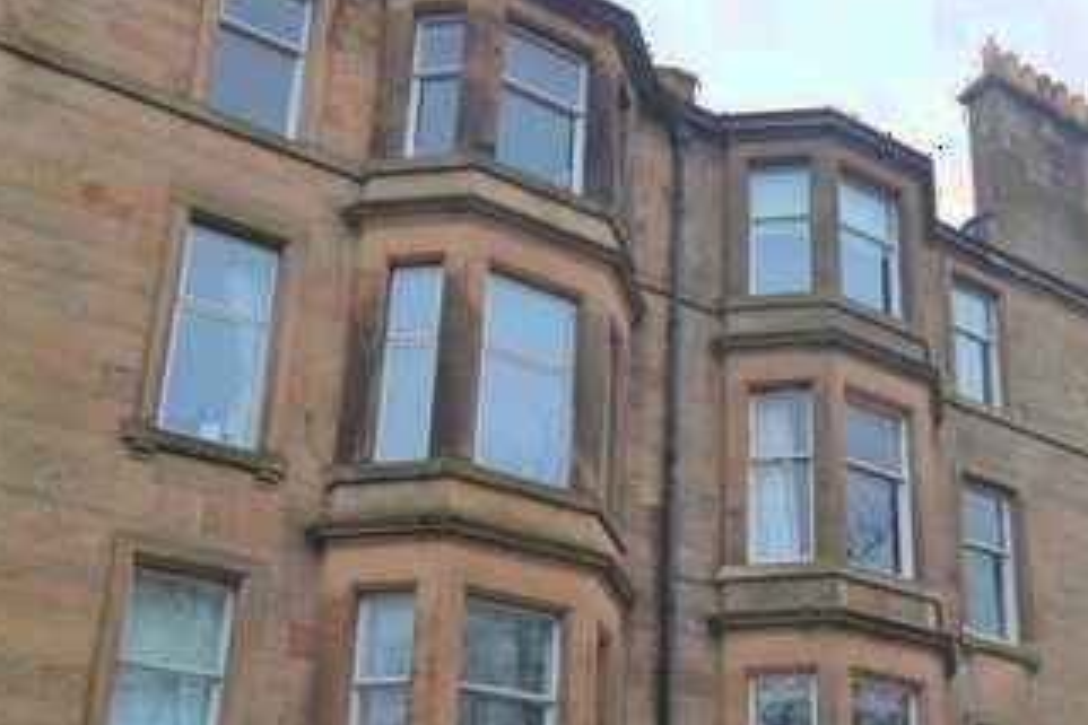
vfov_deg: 27.1
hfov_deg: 38.5
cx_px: 895
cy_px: 544
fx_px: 1484
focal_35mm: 49
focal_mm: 15
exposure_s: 1/125
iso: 100
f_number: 5.6
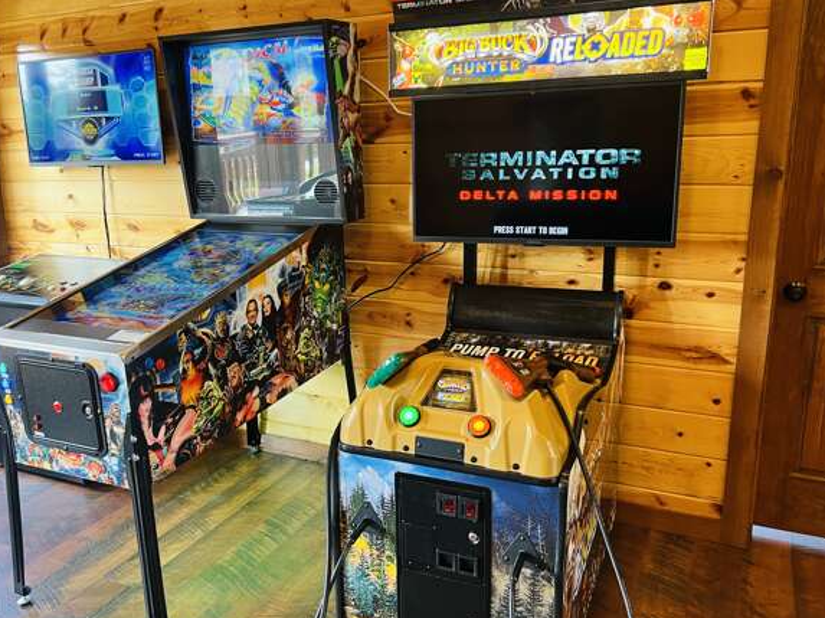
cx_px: 359
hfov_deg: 58.2
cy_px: 311
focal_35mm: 31
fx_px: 738
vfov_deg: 45.4
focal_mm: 5.7
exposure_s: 1/60
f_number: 1.5
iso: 80
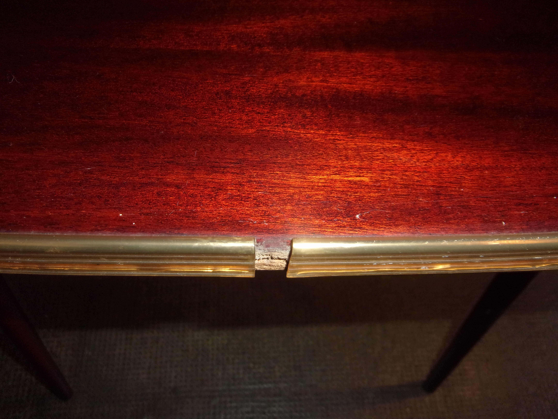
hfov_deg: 63.4
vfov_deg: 49.7
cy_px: 210
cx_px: 279
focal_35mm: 28
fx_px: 451
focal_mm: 5.1
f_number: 3.9
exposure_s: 1/34
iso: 200
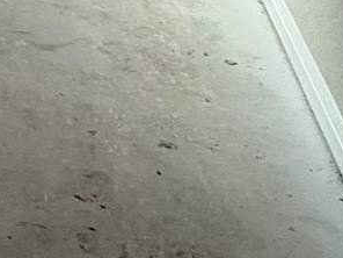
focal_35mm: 97
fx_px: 961
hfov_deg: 16.8
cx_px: -271
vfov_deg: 12.2
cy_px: -356
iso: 100
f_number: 2.2
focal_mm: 2.22
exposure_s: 1/99
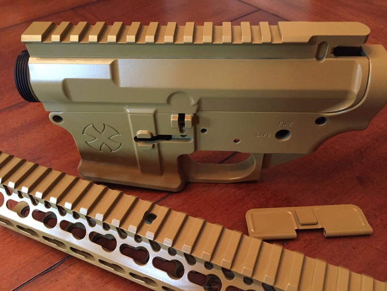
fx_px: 324
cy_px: 146
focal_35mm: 29
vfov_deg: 48.2
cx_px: 194
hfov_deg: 61.7
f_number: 2.2
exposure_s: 1/15
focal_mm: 4.15
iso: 250
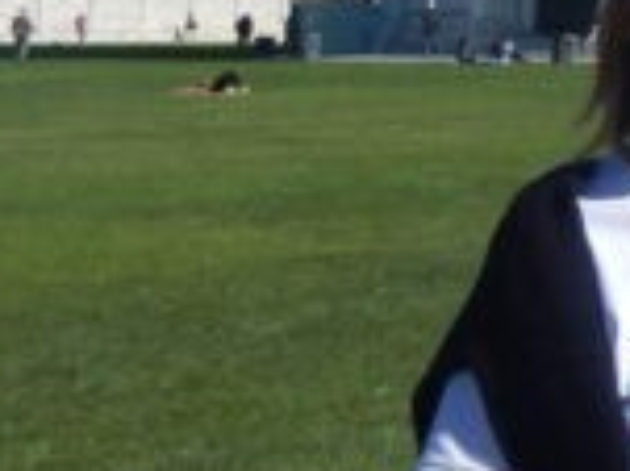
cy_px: -146
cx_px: 1289
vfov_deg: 12.8
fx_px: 2037
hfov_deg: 14.4
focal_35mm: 112
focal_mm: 4
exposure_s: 1/800
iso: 125
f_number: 6
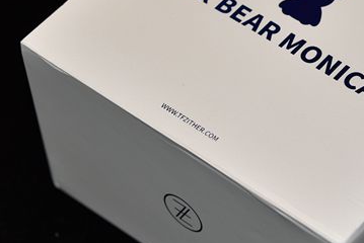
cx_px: 307
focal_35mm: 171
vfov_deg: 8.0
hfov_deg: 11.9
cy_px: 60
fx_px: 1730
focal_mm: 60
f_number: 5.6
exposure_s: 1/125
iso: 100
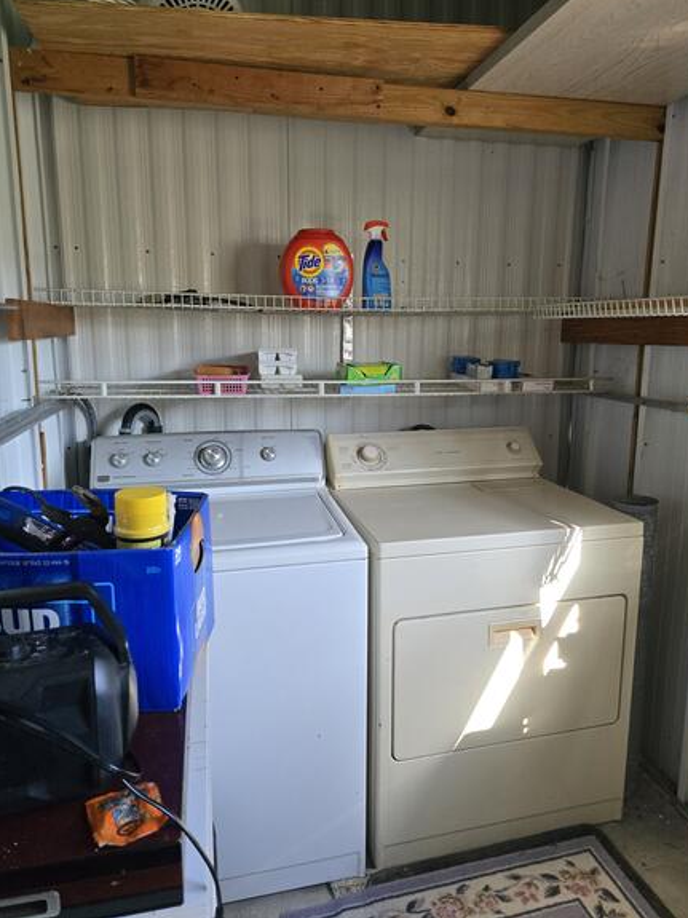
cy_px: 441
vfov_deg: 71.6
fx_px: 636
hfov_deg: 56.8
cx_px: 354
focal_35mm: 24
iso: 200
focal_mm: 6.3
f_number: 1.7
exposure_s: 1/180
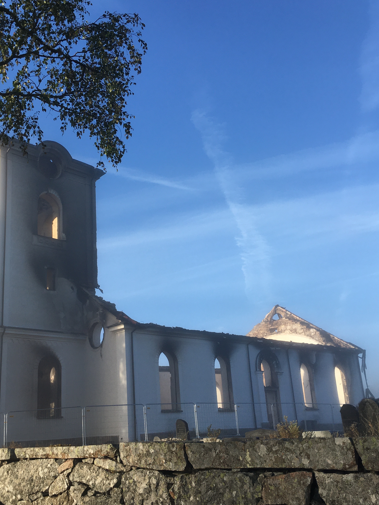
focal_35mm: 37
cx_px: 155
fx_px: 540
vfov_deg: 50.1
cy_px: 265
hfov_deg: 38.5
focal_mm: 4.15
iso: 25
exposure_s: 1/793
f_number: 2.2
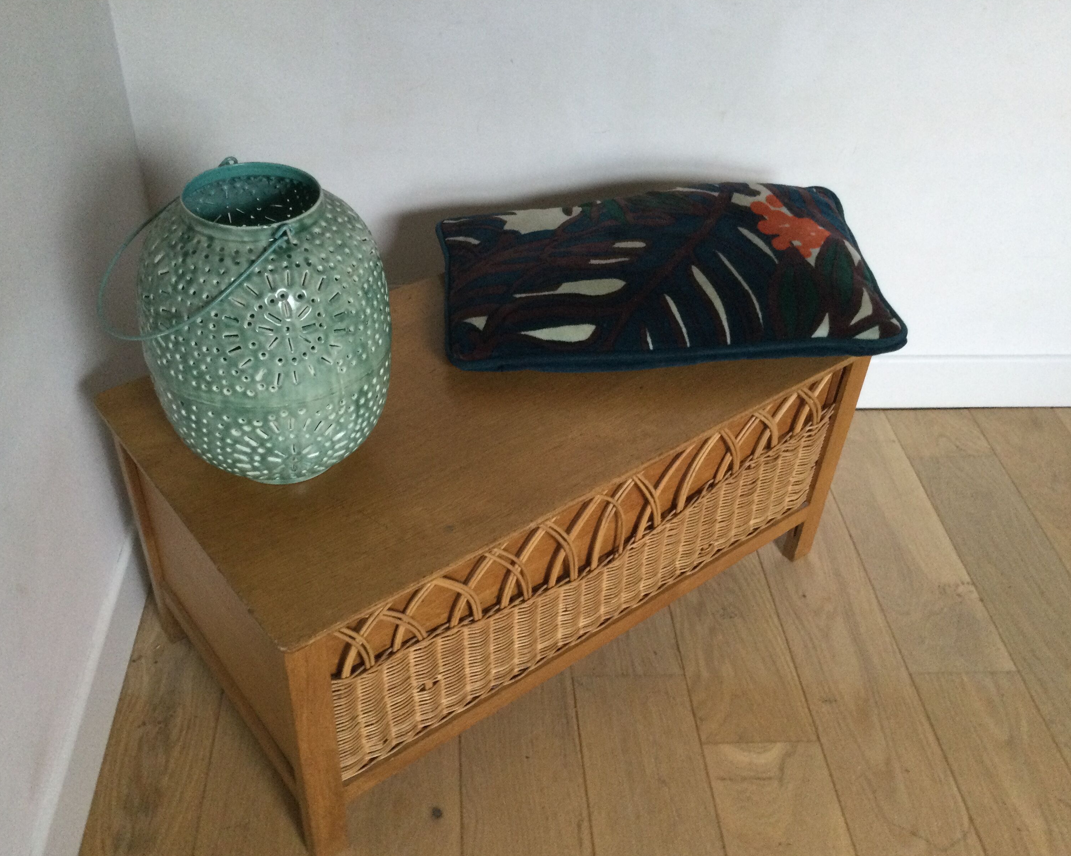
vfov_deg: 44.5
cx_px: 500
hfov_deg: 54.2
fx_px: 1046
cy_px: 433
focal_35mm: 33
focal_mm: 3.3
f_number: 2.4
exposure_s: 1/33
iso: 160
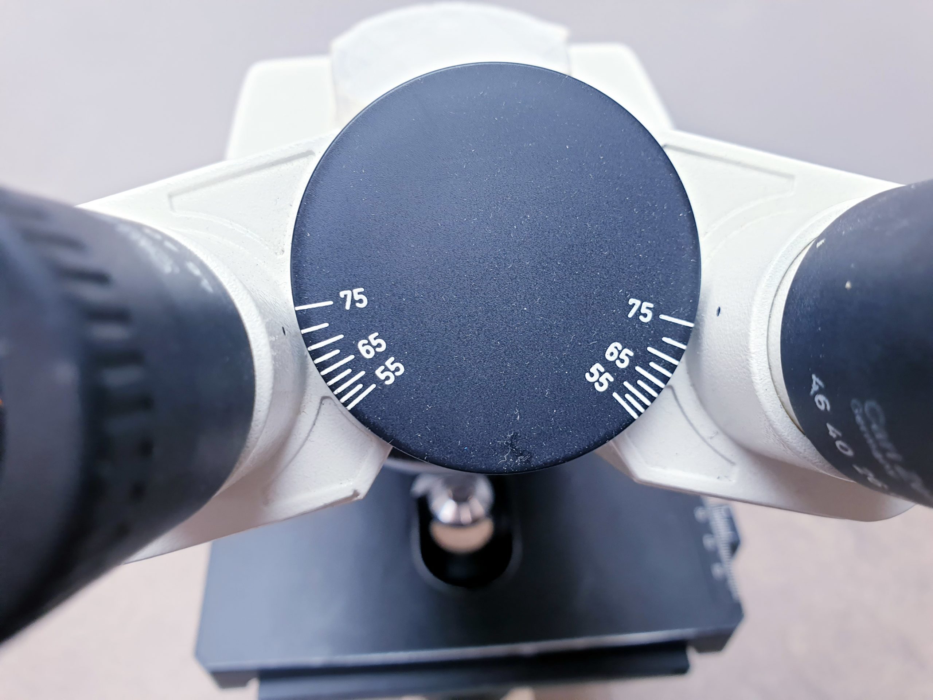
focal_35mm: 26
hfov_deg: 67.3
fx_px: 701
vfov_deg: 53.1
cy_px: 350
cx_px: 466
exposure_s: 1/50
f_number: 2.4
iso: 50
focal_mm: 4.3
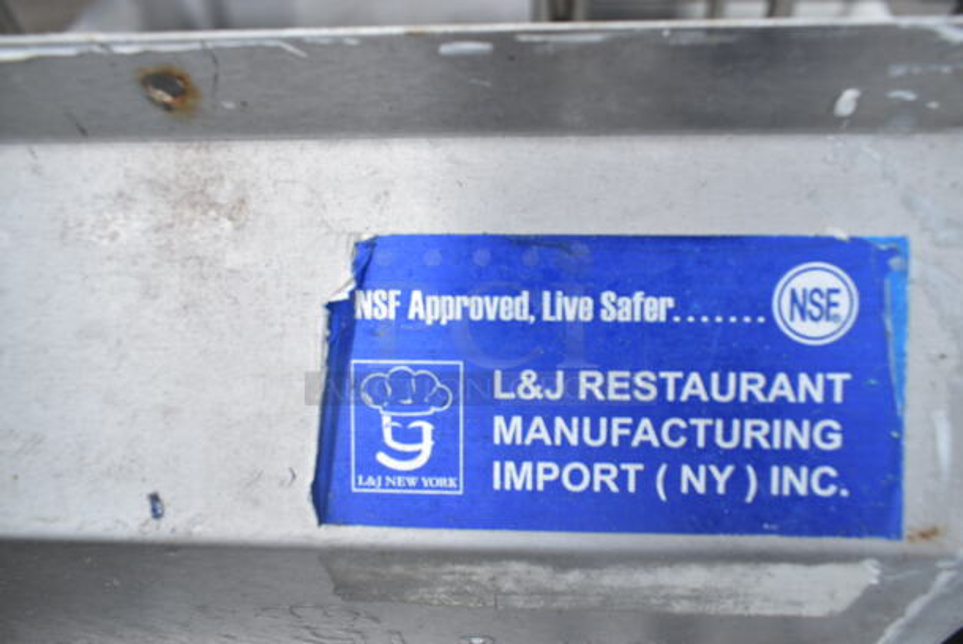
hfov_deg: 67.3
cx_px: 482
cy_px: 322
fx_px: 723
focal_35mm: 27
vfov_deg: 48.0
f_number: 6.3
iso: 100
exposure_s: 1/160
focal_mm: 18
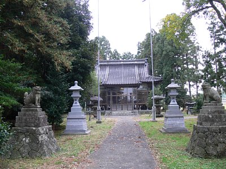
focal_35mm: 35
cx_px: 113
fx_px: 229
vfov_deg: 40.7
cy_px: 84
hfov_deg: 52.6
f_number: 2.8
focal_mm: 7.4
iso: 100
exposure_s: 1/30
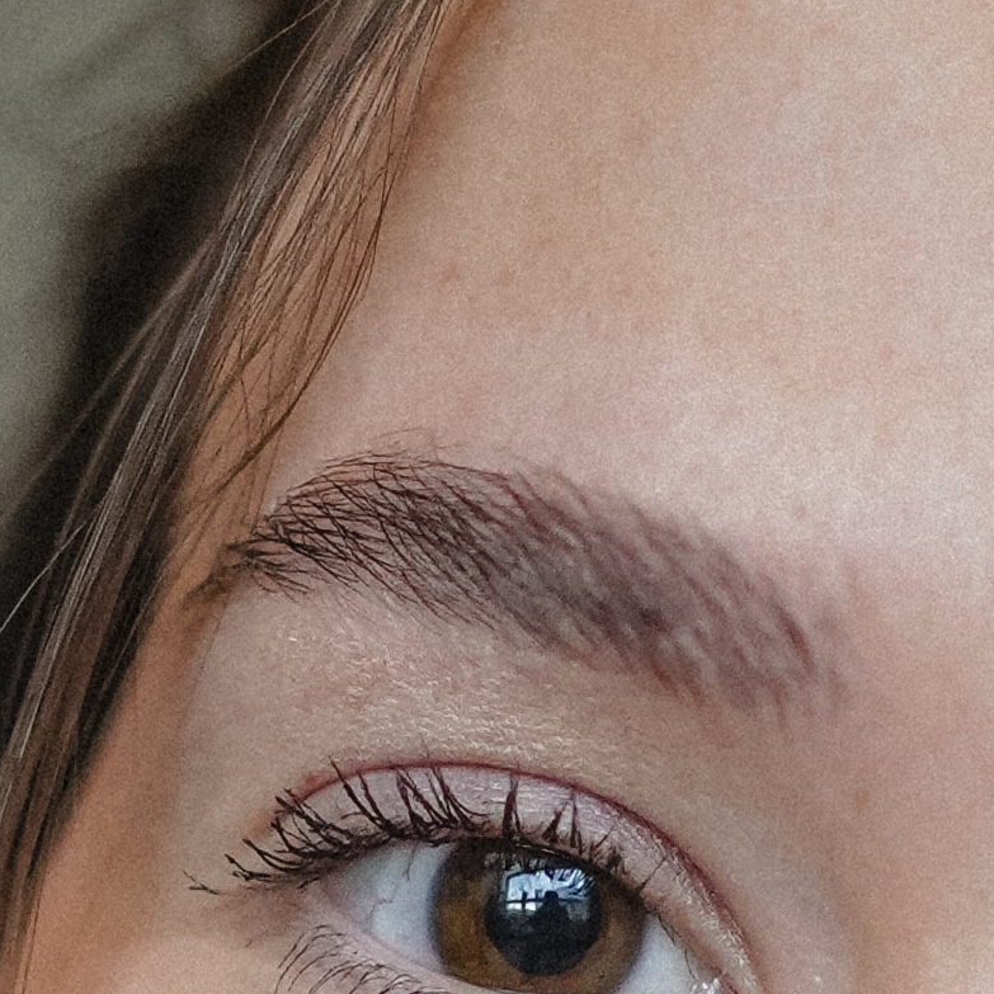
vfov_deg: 7.3
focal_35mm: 228
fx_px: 7407
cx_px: 895
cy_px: 2159
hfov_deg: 7.7
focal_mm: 35
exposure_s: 1/125
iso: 2500
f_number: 1.4
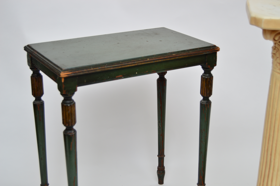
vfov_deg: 22.6
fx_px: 466
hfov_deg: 33.4
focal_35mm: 60
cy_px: 93
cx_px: 140
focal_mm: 40
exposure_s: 1/100
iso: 100
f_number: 5
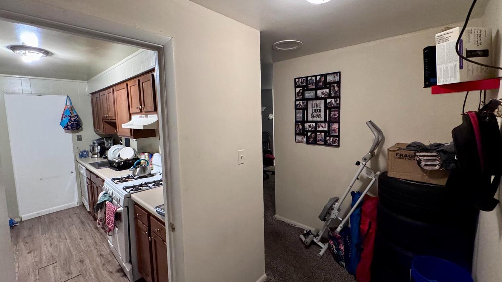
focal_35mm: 16
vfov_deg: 67.0
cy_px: 133
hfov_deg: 99.3
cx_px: 242
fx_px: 213
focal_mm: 2.22
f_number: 2.2
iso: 640
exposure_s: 1/60
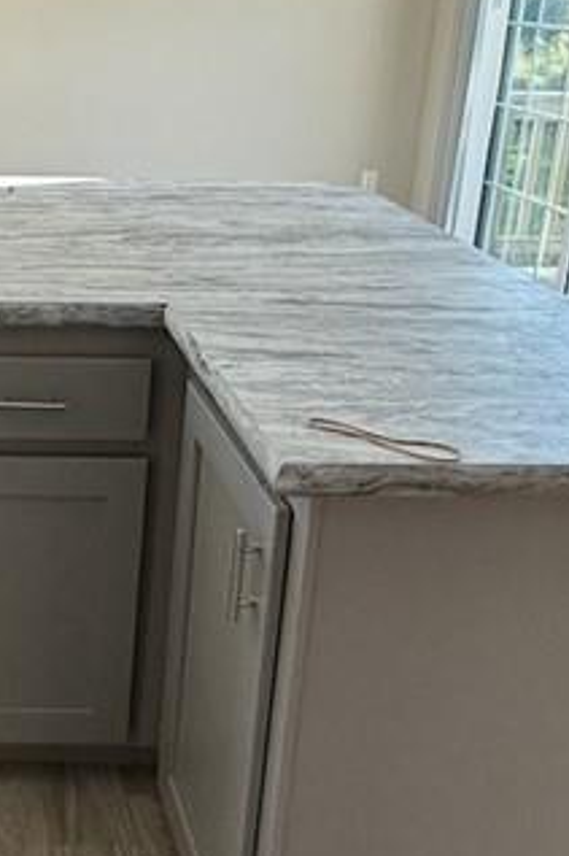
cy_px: 267
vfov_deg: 41.3
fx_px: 1115
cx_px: -65
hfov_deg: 26.3
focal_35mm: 47
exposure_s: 1/99
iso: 100
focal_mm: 2.22
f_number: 2.2
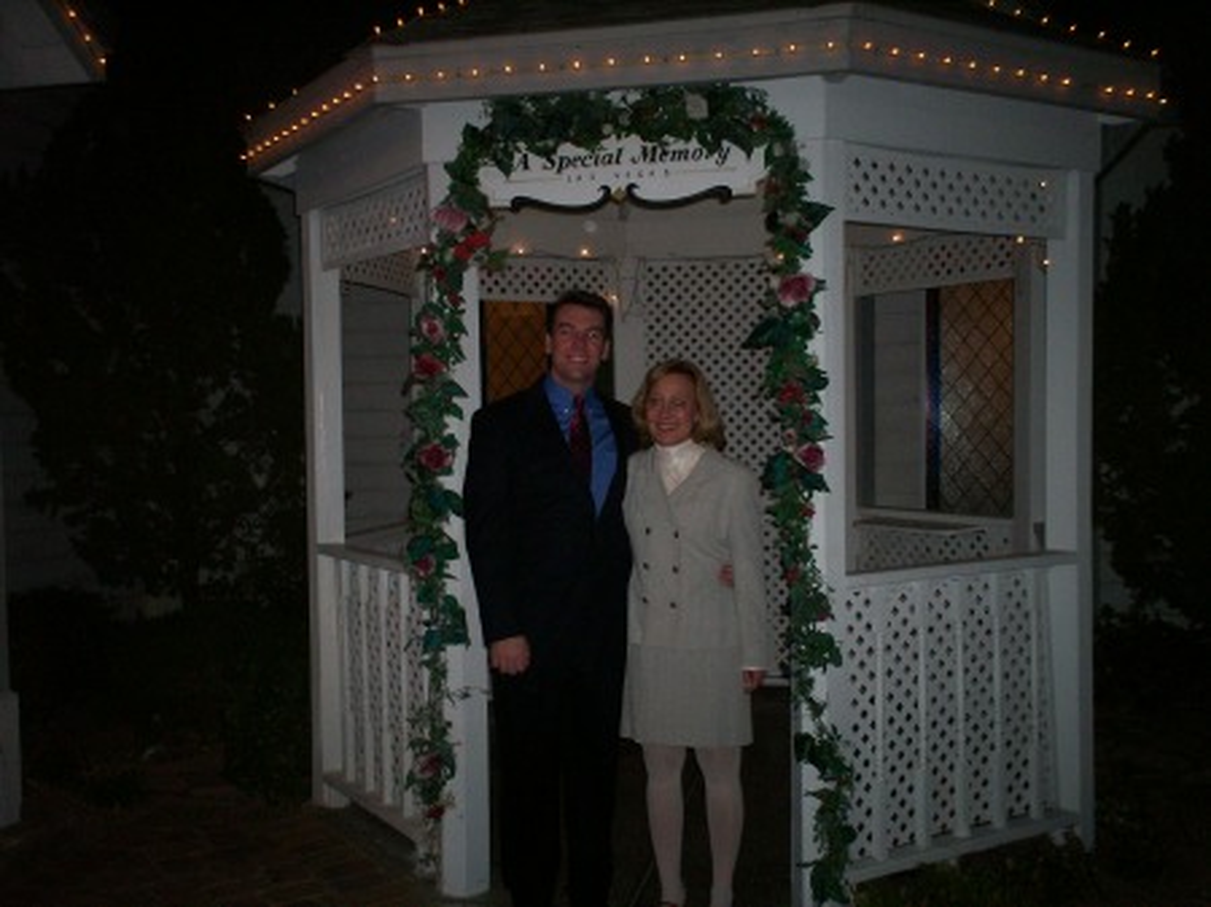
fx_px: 1259
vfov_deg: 39.6
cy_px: 454
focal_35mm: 36
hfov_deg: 51.4
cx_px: 606
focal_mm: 6
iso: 140
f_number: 4.5
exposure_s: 1/60
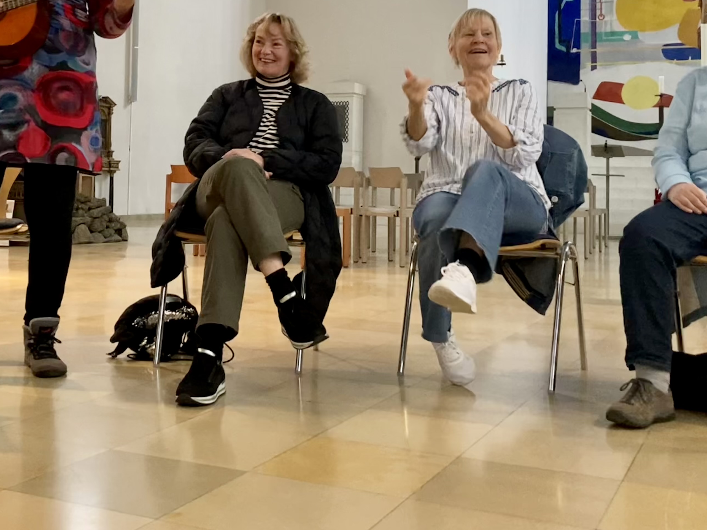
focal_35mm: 44
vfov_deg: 32.3
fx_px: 899
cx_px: 268
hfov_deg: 42.6
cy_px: 136
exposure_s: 1/33
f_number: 1.8
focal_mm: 3.99
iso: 320
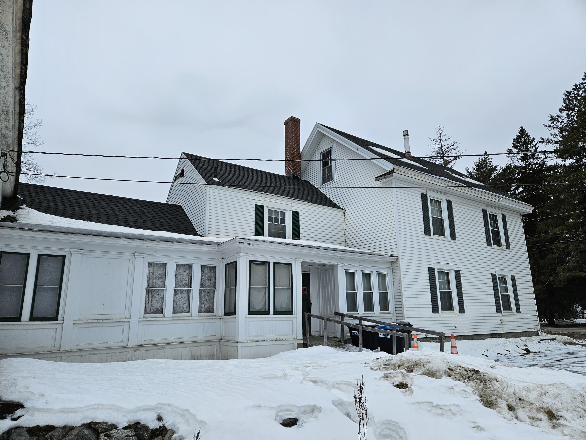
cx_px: 293
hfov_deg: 73.9
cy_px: 220
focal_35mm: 23
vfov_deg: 58.9
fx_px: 389
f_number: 1.8
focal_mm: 5.4
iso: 25
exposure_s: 1/3126
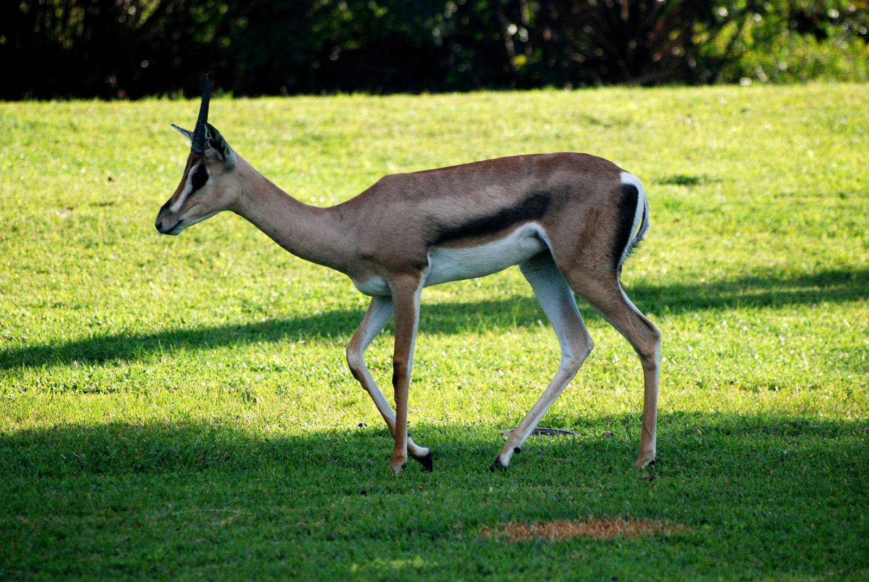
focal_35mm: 292
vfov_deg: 4.7
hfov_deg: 7.0
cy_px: 291
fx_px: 7069
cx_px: 434
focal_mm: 195
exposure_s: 1/1000
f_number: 5
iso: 400
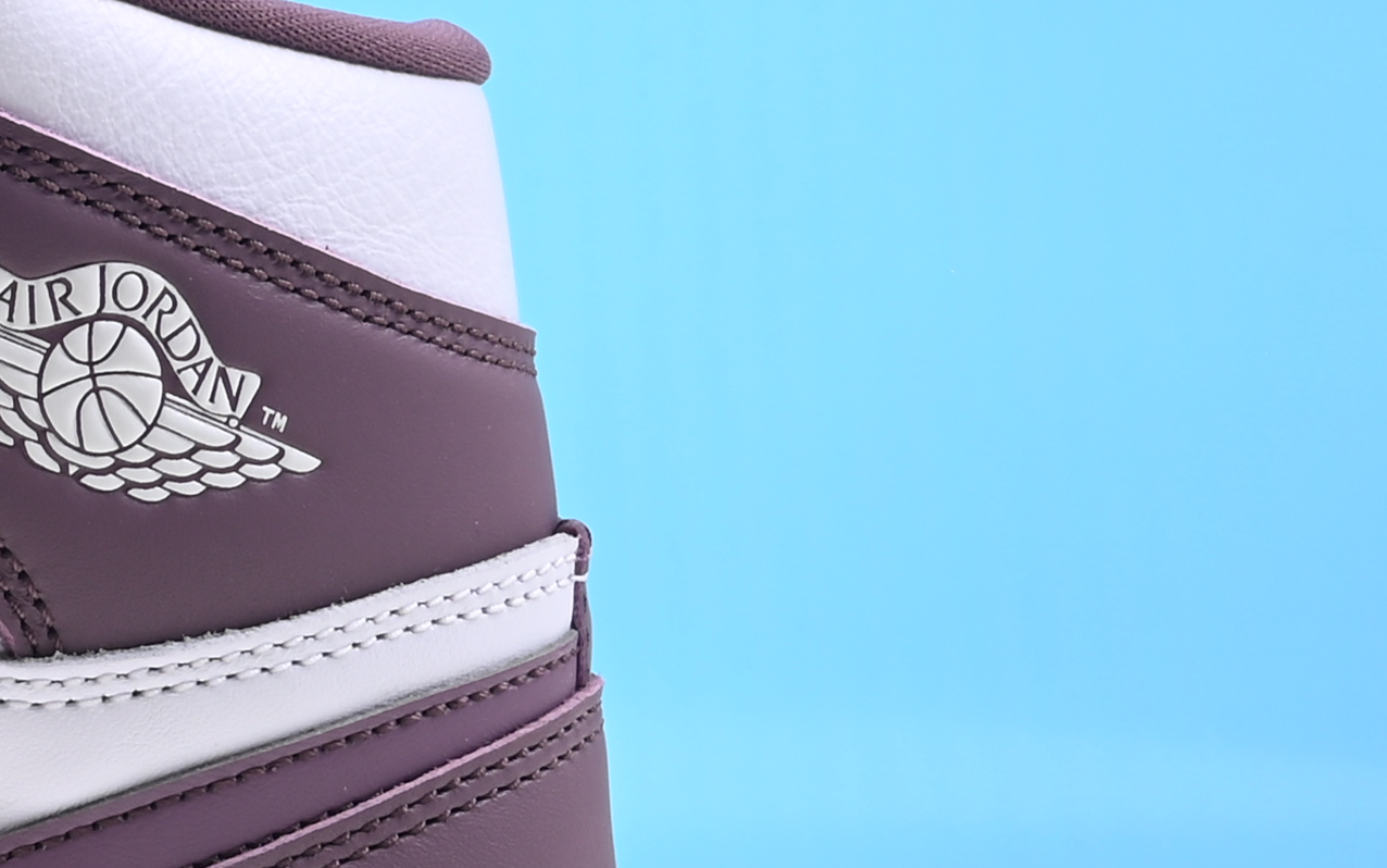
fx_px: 6541
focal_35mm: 173
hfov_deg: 11.4
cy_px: 335
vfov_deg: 7.6
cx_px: -1000
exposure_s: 1/2
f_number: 16
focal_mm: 36
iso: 100
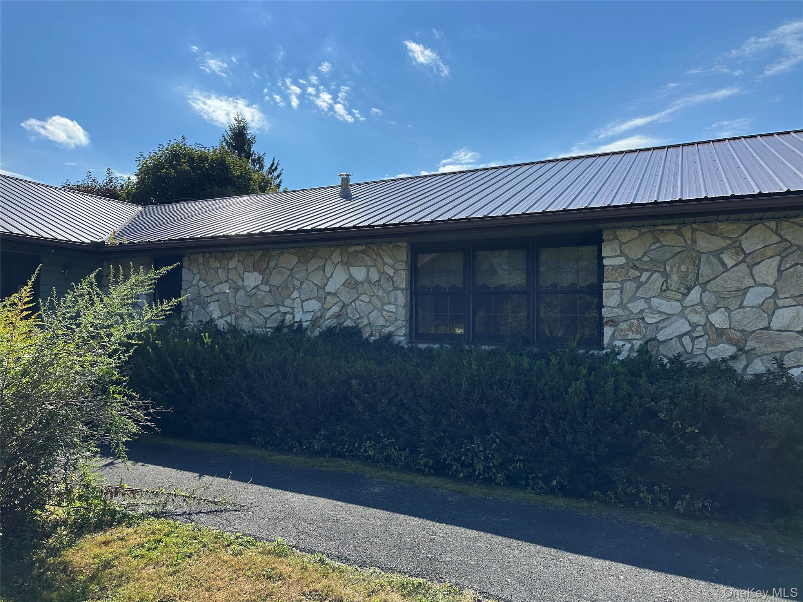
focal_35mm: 24
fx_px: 557
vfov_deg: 56.8
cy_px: 301
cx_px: 402
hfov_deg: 71.6
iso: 80
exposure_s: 1/4762
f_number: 1.78
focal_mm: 6.86
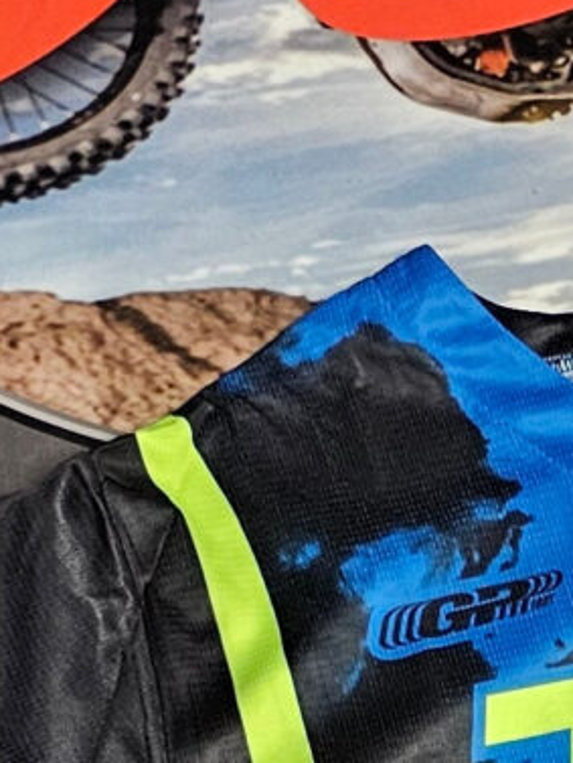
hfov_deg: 9.3
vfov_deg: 11.4
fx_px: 3441
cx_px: 836
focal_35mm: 156
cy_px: 1524
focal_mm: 6.3
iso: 500
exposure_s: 1/100
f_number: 1.7
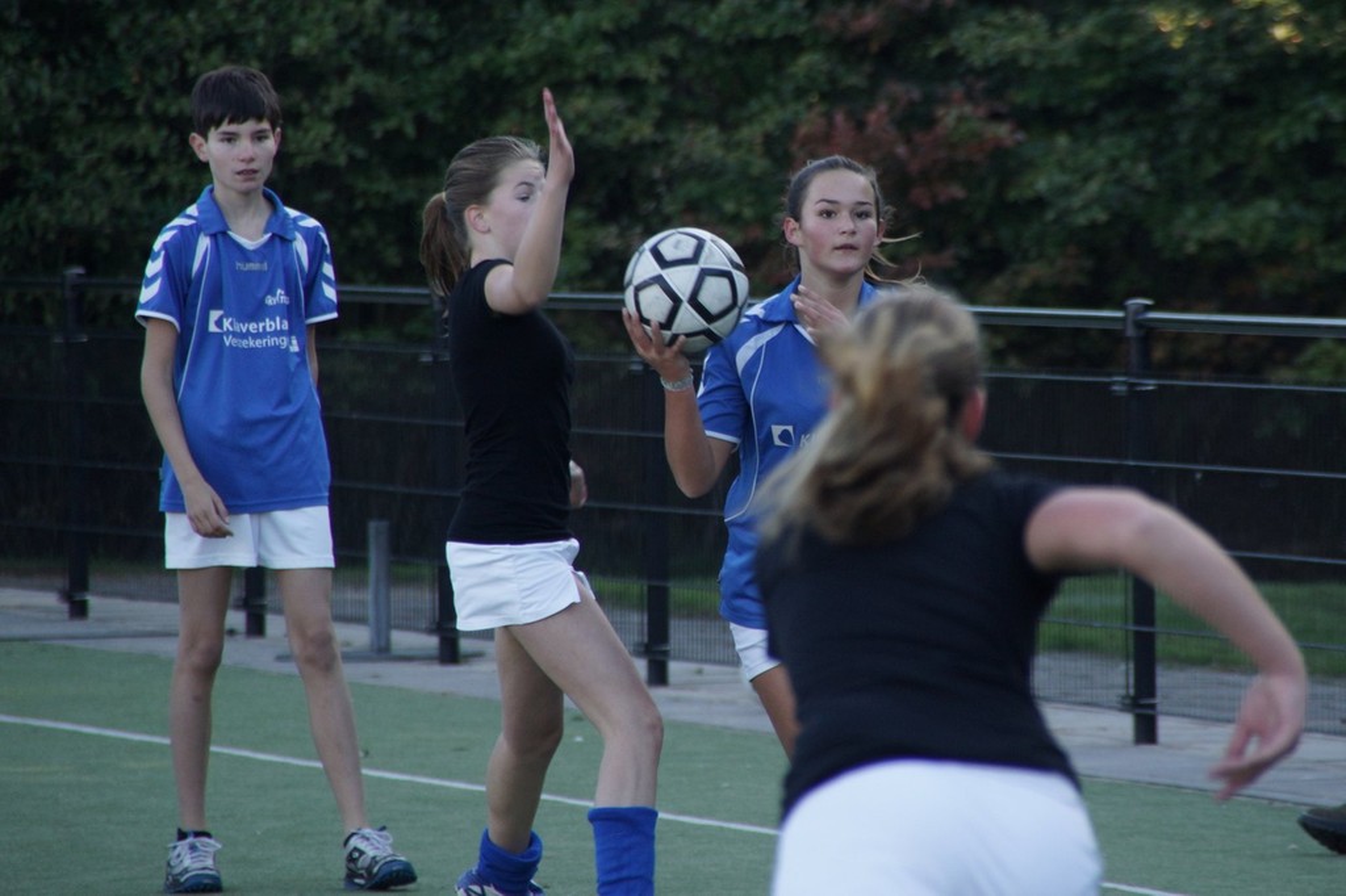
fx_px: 14016
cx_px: 673
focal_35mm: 375
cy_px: 448
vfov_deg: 3.7
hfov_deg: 5.5
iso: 400
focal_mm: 250
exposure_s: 1/250
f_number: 6.3
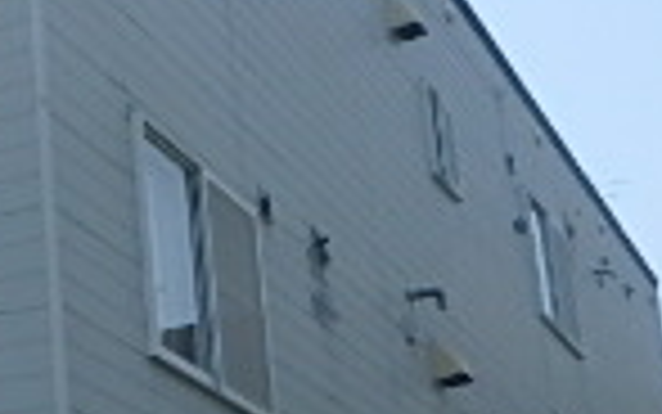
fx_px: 1913
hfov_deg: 17.1
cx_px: -428
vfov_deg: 12.3
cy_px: 364
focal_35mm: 106
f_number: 6.3
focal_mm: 4
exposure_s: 1/500
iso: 125
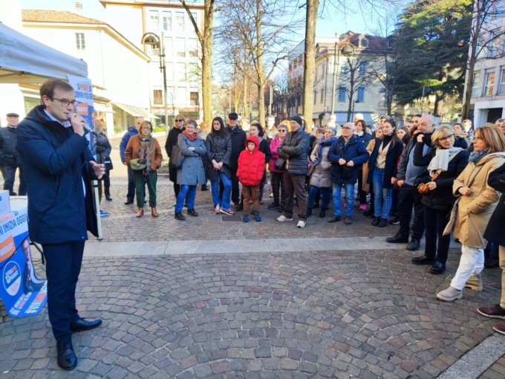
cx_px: 252
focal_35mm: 23
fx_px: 336
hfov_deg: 73.9
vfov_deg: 58.9
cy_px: 190
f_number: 1.8
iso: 50
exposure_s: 1/449
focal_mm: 5.4
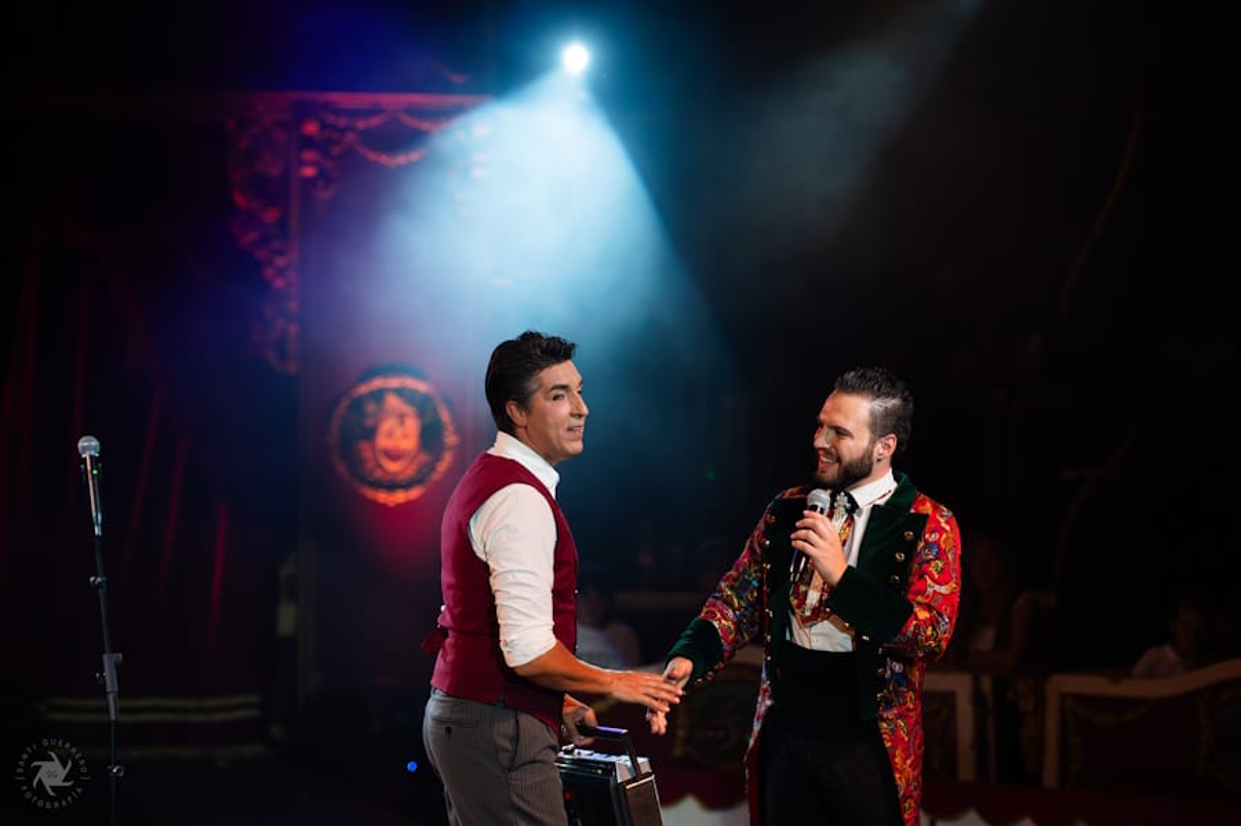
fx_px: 3790
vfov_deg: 12.4
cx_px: 620
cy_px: 413
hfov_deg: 18.6
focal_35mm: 110
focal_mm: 110
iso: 2500
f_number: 2.8
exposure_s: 1/1600
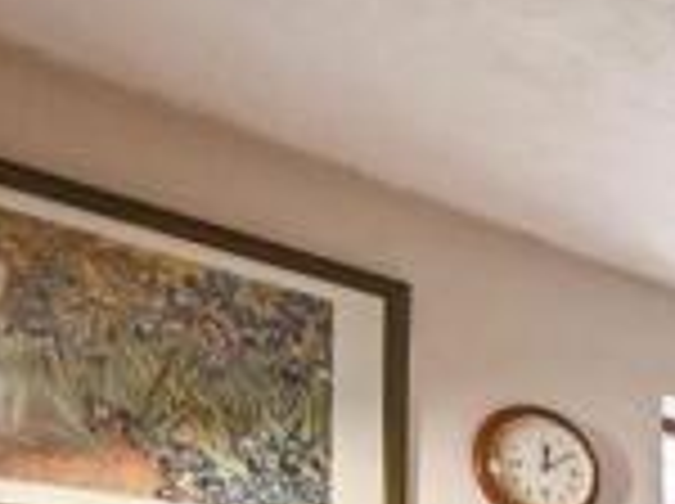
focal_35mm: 59
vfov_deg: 20.8
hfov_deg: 19.8
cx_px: 1314
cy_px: 767
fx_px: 1149
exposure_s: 1/1.6
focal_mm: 14
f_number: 7.1
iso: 400
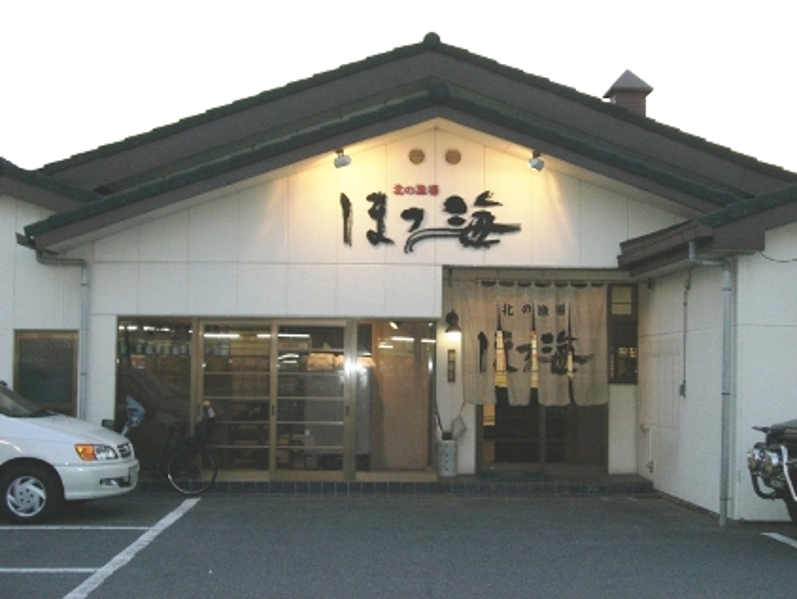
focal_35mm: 55
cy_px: 300
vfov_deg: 26.6
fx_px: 1267
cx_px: 398
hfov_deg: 34.9
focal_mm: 9
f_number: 3.3
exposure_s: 1/60
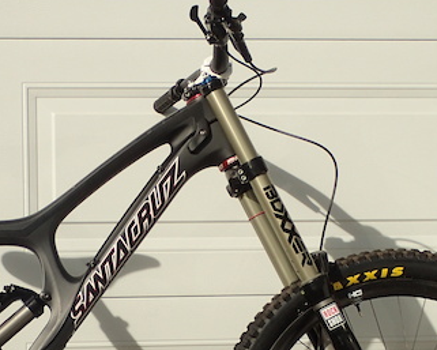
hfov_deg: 17.0
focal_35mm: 112
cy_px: 291
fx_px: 1449
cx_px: 61
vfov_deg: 13.7
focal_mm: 8.41
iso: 100
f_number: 4.5
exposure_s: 1/1000
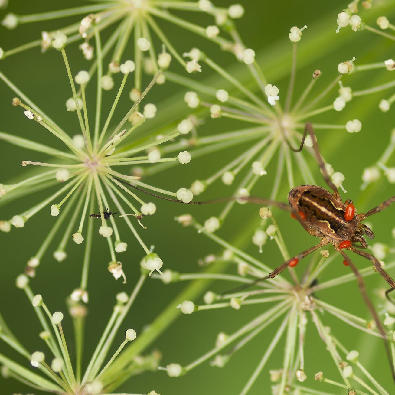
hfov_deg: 5.1
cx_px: 287
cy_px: 247
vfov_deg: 5.1
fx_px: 4402
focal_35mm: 341
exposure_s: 1/500
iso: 200
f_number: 2.8
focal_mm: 105
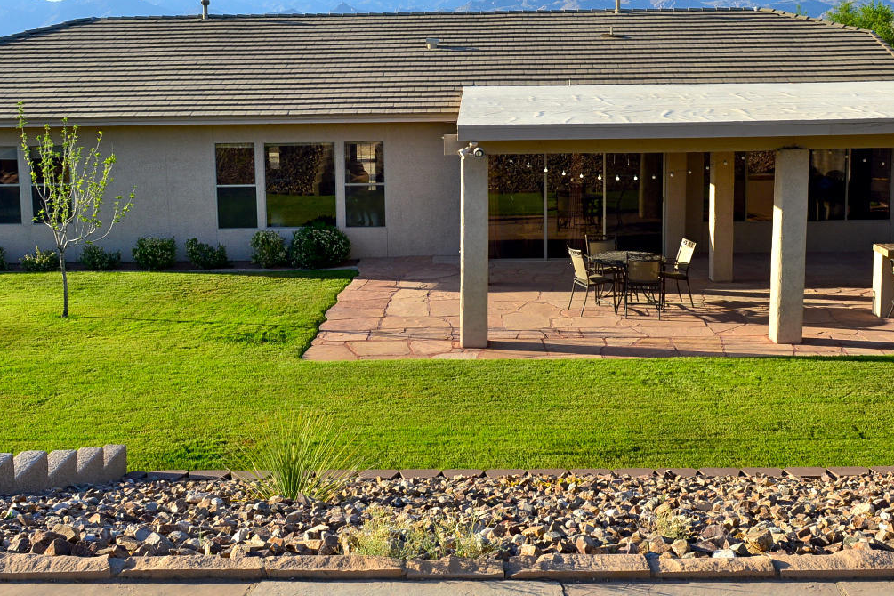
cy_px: 219
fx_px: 1068
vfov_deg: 31.0
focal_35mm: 43
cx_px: 455
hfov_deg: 45.4
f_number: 11
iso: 360
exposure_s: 1/200
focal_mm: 24
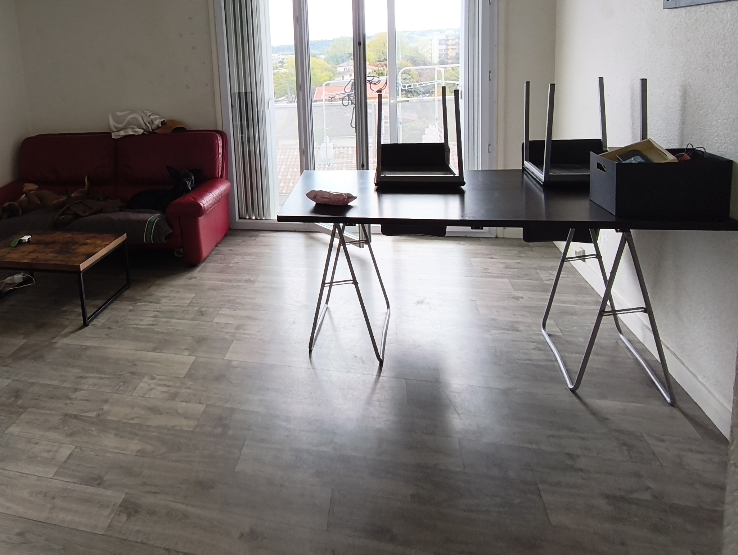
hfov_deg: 68.8
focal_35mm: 24
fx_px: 512
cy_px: 142
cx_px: 225
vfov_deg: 54.3
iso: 50
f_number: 2.2
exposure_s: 1/103
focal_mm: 1.65
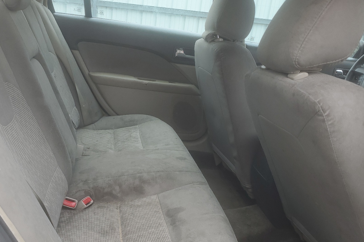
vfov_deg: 38.8
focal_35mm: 34
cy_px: 135
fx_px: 344
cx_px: 155
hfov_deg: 55.6
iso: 50
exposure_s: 1/286
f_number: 1.5
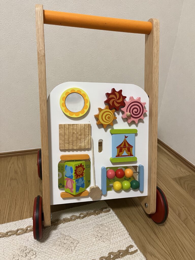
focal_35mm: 26
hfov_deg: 53.1
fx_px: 195
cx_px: 98
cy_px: 130
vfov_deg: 67.3
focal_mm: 5.1
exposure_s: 1/60
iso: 250
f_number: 1.6
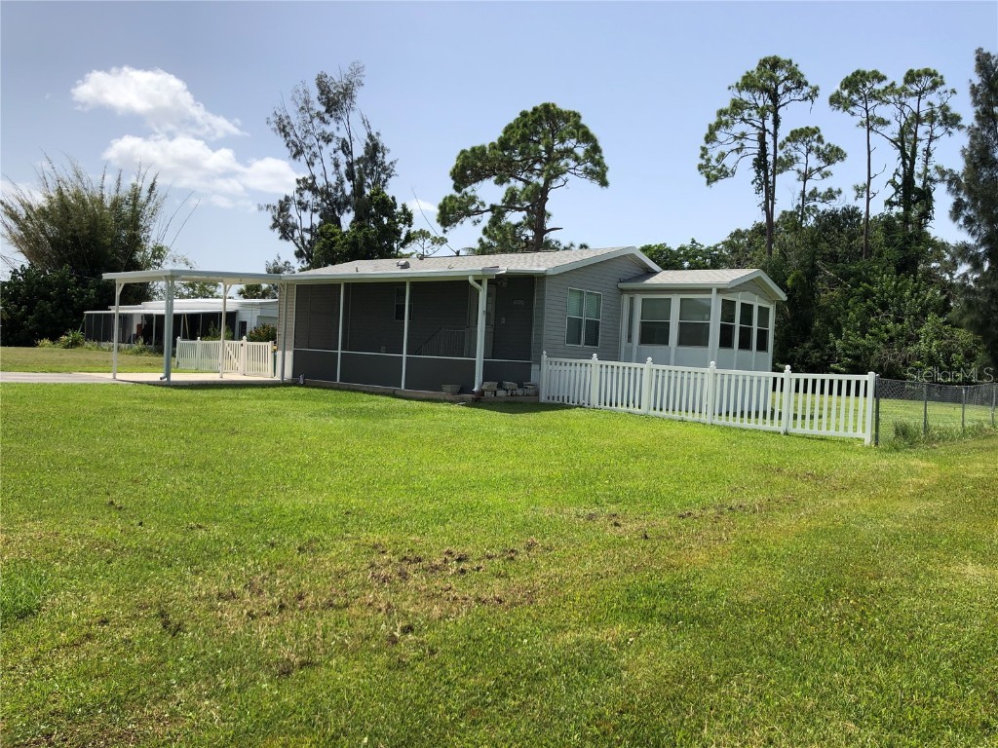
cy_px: 374
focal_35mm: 28
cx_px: 499
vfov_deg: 49.7
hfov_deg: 63.4
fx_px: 807
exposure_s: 1/2288
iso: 20
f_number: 1.8
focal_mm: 4
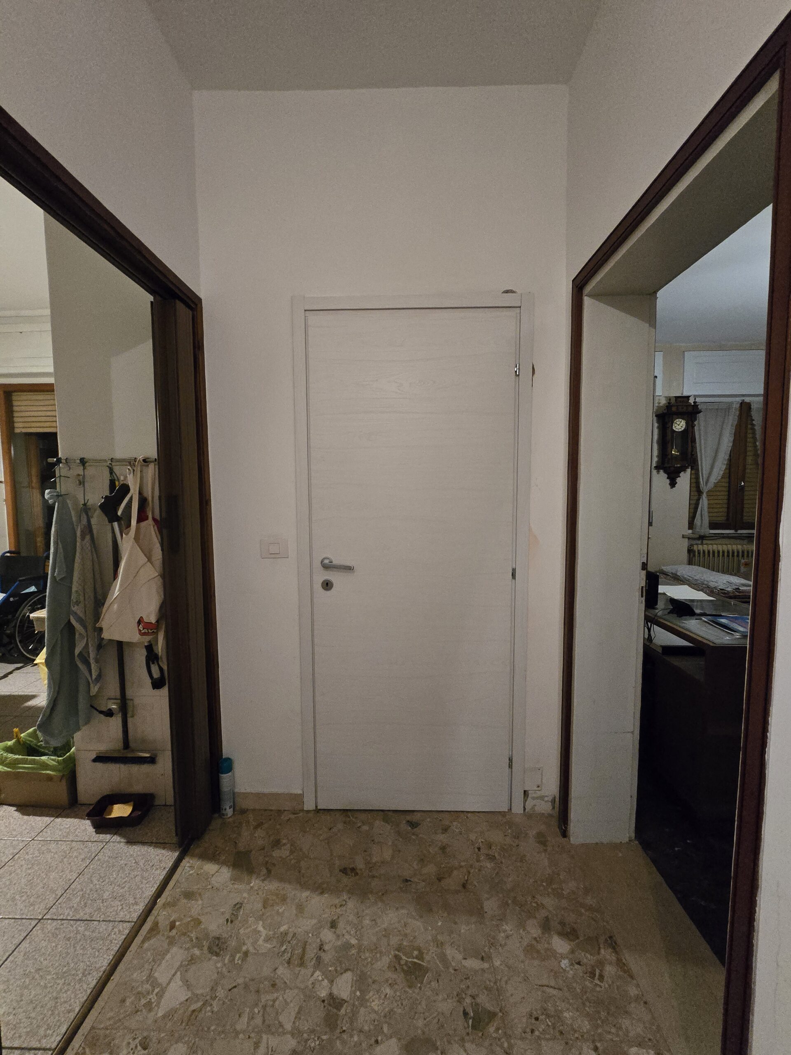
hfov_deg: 89.9
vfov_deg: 106.2
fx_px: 396
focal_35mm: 13
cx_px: 396
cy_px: 528
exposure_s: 1/50
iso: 1250
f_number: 2.2
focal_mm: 2.2
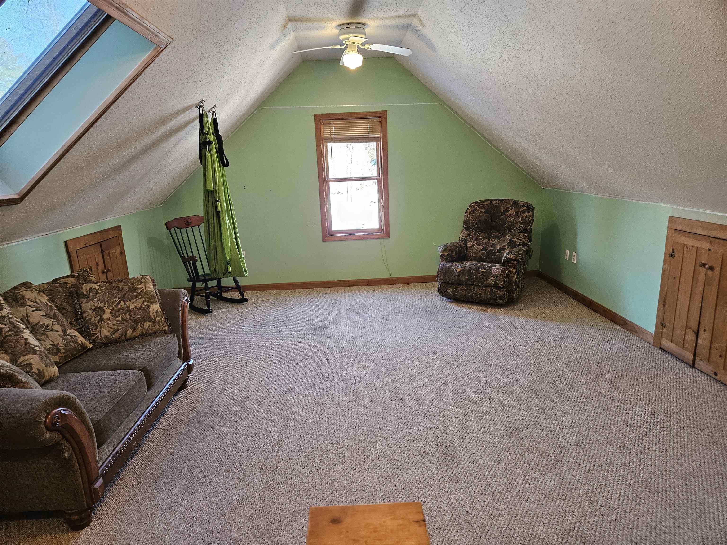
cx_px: 364
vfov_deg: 58.9
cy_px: 272
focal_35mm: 23
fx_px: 483
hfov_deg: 73.9
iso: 320
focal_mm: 5.4
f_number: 1.8
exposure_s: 1/120
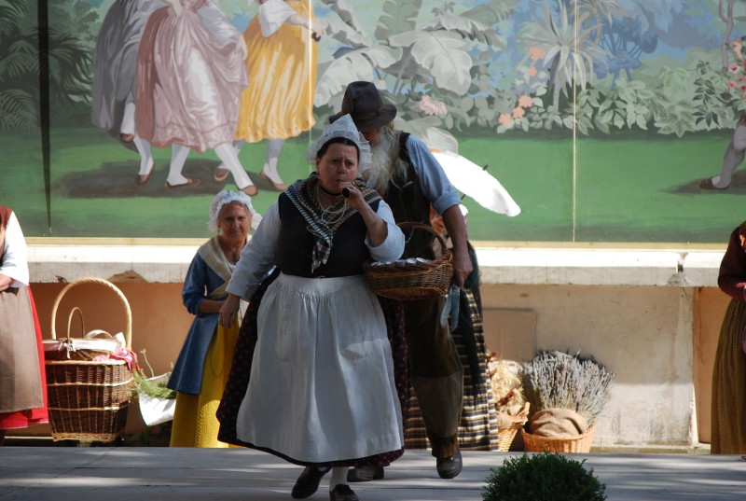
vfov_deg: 6.8
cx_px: 373
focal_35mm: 202
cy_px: 250
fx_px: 4205
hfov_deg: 10.1
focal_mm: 135
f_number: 5
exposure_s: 1/500
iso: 220
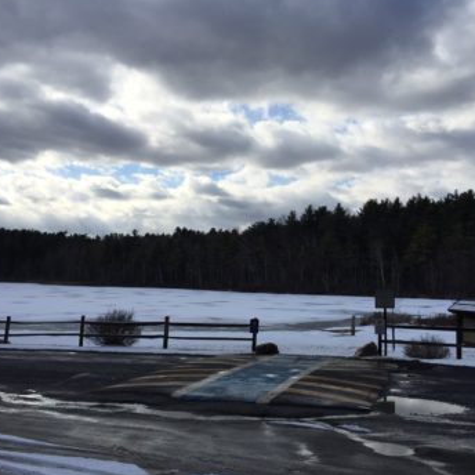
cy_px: 237
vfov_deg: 47.2
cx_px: 282
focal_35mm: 35
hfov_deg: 47.0
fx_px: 543
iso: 32
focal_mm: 4.15
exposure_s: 1/3597
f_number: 2.2
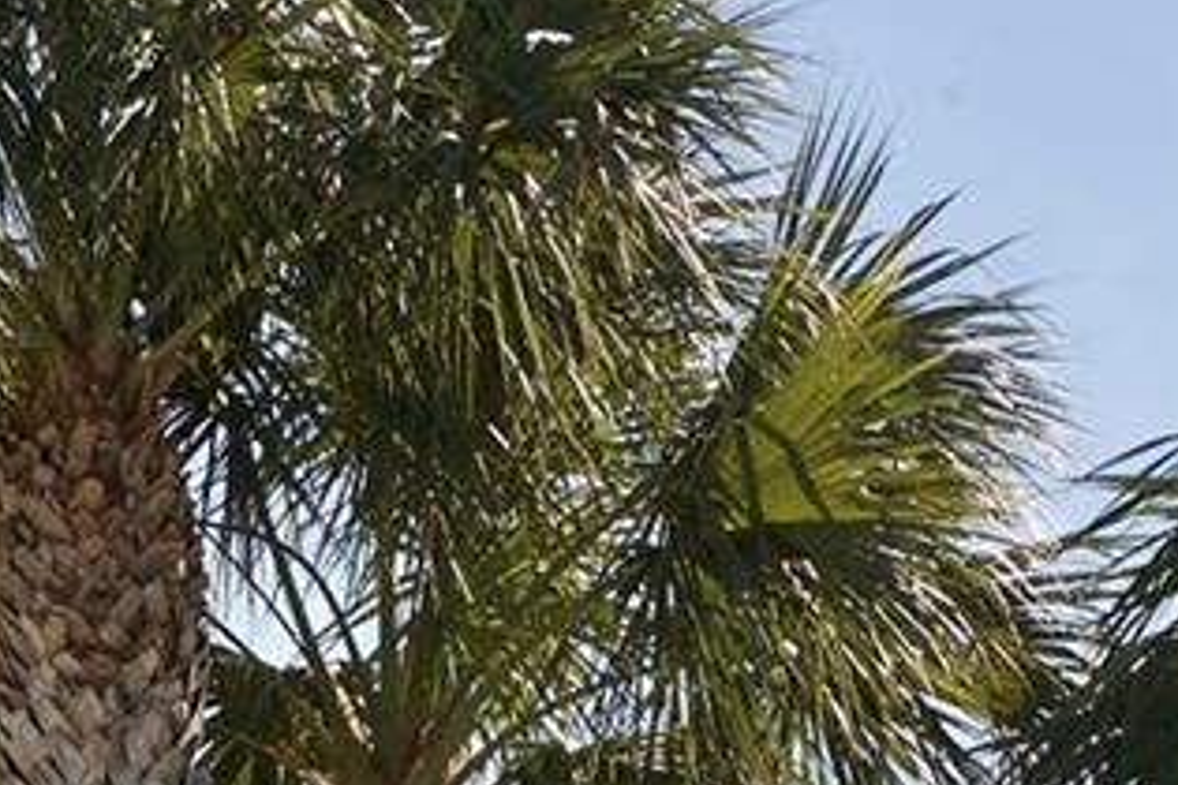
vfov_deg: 6.4
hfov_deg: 9.6
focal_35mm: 214
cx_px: 1040
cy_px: 1118
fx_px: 7002
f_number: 14
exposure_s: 1/500
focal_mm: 44
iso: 640
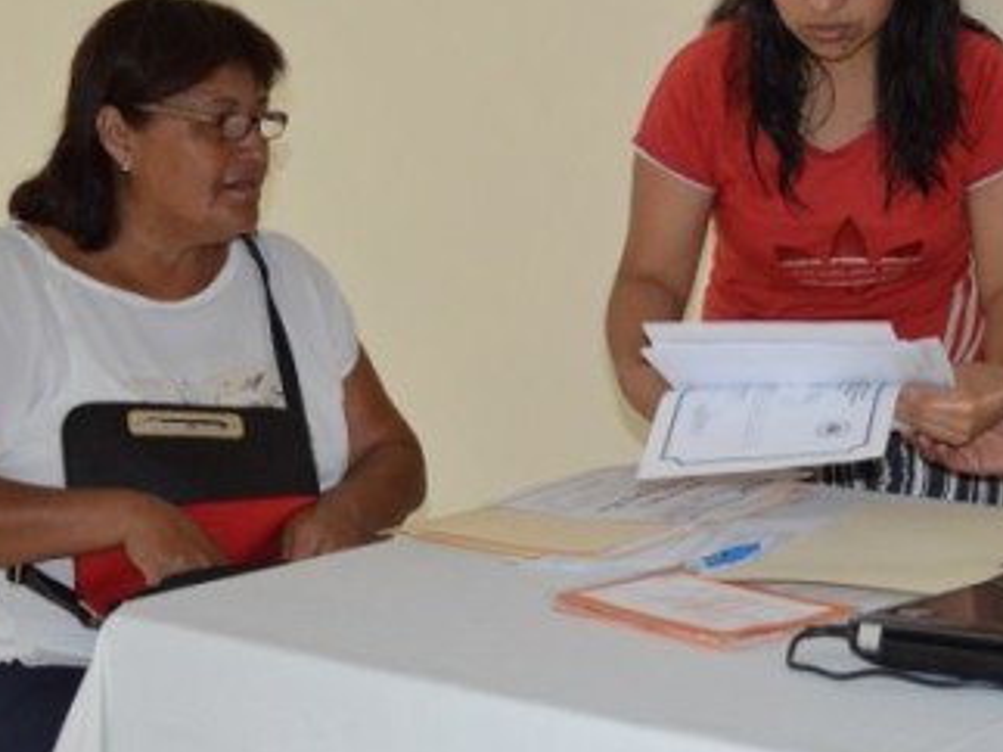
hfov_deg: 25.1
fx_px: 2230
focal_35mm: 77
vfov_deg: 19.1
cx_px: 728
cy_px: 270
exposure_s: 1/60
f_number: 4
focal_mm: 28
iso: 2000
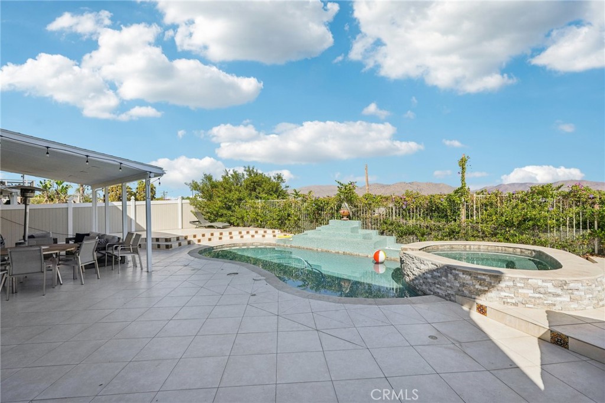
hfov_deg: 96.8
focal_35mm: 16
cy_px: 202
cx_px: 302
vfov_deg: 73.7
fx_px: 269
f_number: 8
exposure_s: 1/1500
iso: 400
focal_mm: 16
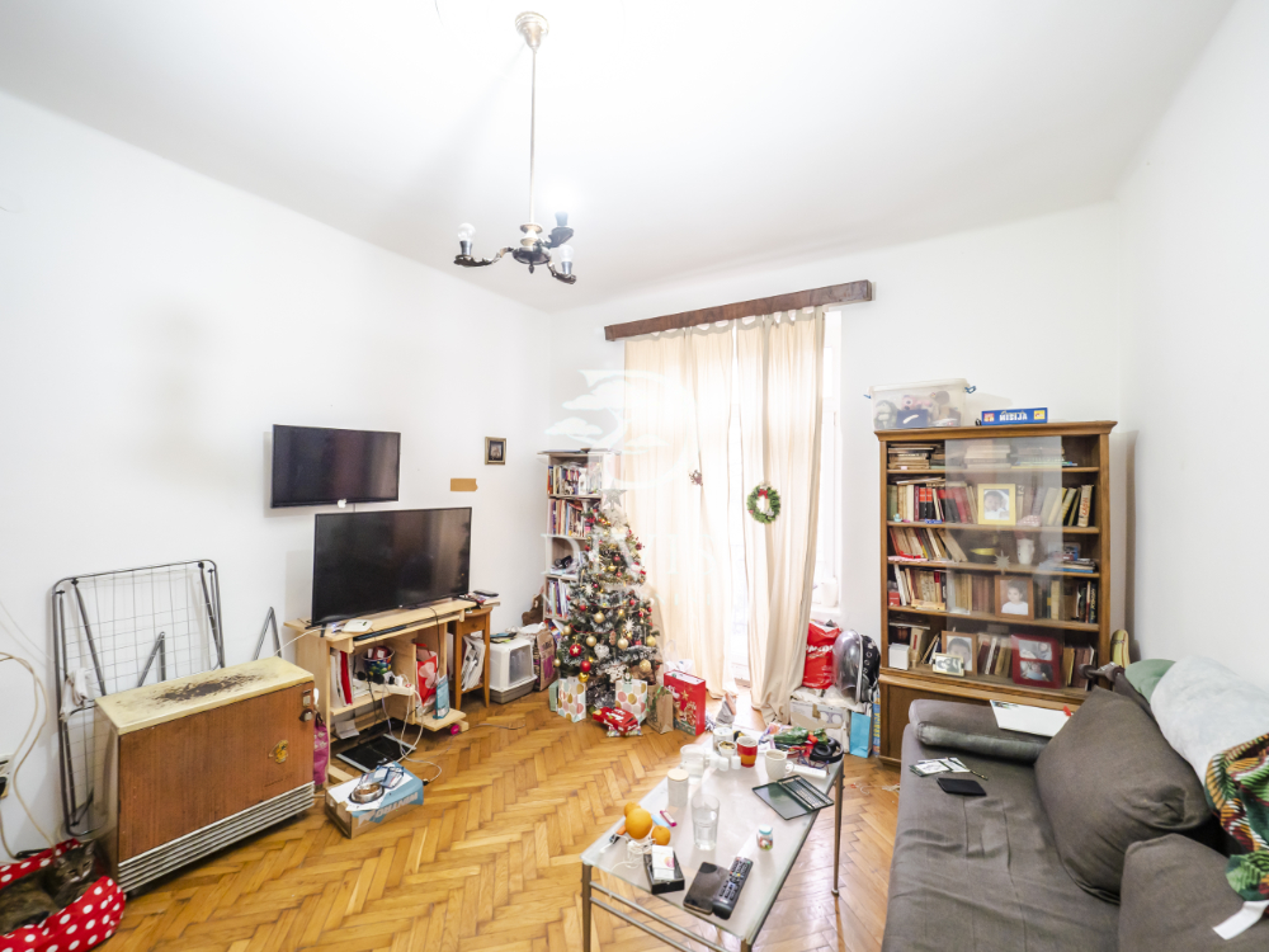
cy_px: 476
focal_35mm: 14
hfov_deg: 102.1
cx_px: 634
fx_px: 513
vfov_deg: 85.7
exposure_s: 1/8
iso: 400
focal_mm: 7
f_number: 4
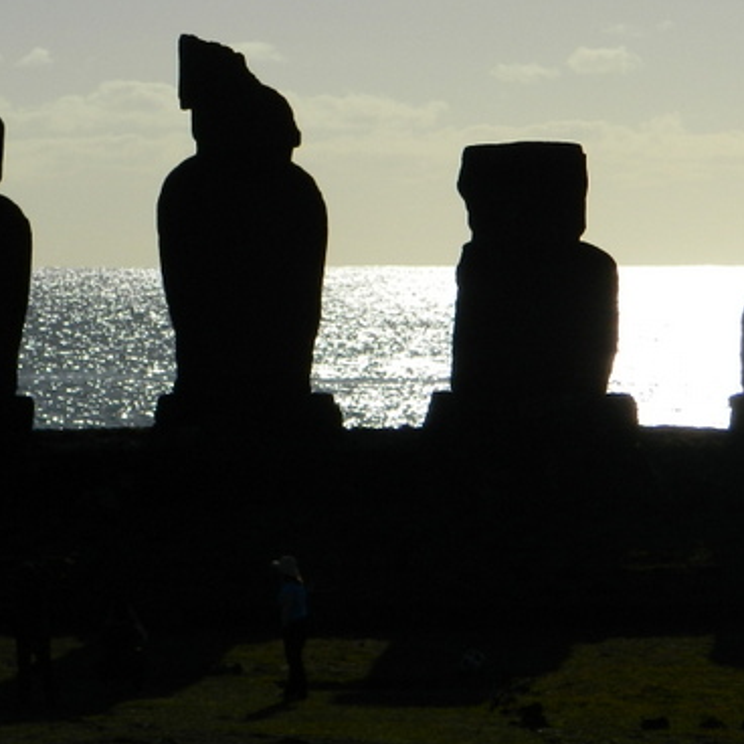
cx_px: 251
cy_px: 192
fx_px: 6152
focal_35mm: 253
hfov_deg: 6.9
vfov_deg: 6.9
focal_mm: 18.6
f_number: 12.6
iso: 80
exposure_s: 1/500
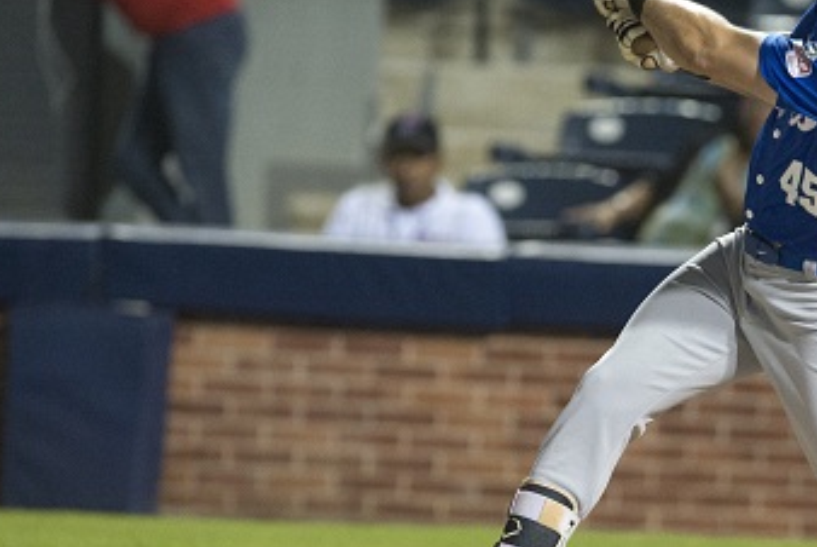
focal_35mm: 828
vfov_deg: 1.7
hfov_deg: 2.5
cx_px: 694
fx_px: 18807
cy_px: 270
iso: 5000
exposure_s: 1/1000
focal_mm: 400
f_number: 3.5
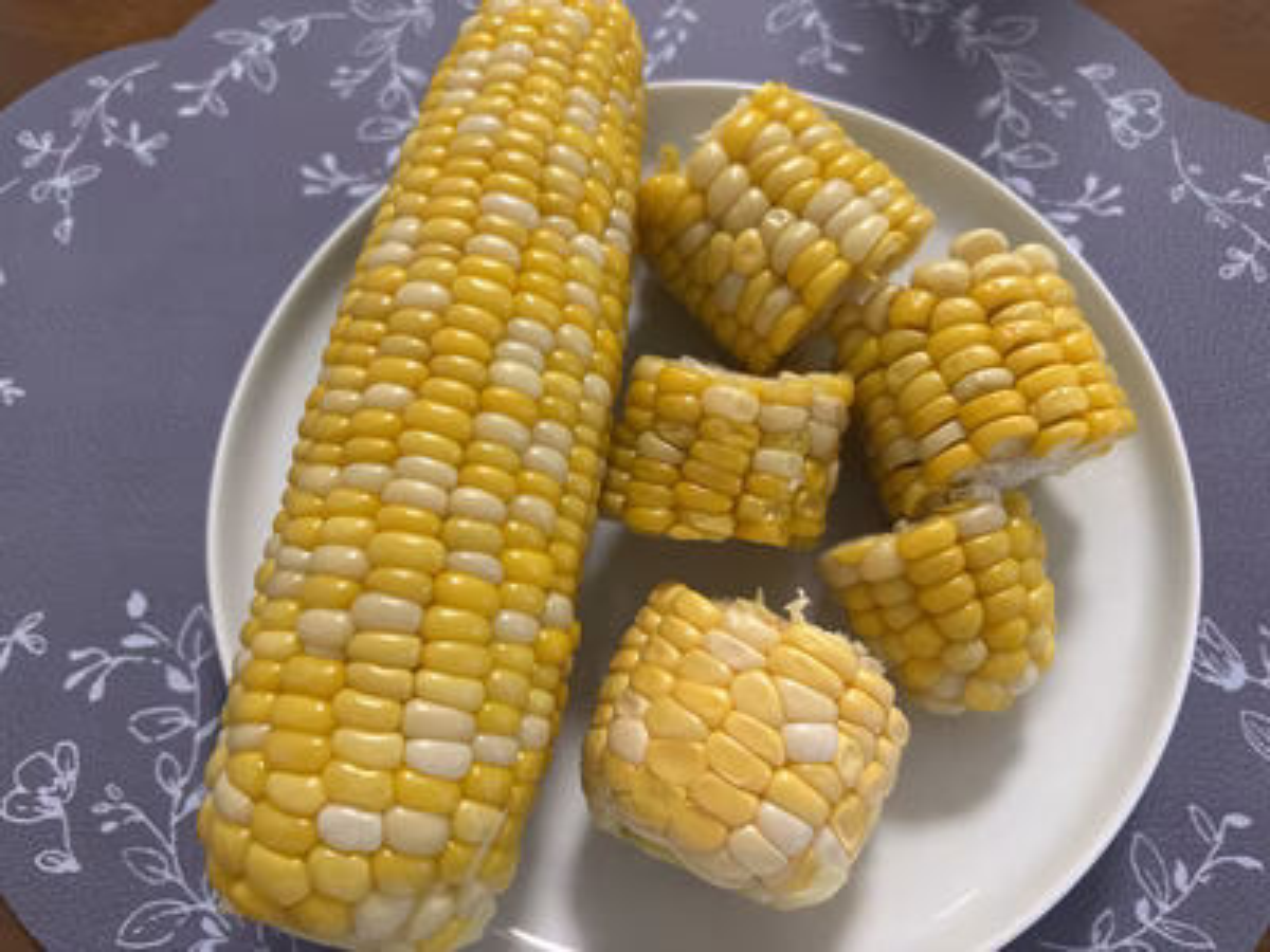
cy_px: 476
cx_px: 635
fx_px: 954
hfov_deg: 67.3
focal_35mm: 26
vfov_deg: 53.1
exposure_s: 1/57
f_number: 1.6
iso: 500
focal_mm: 5.96
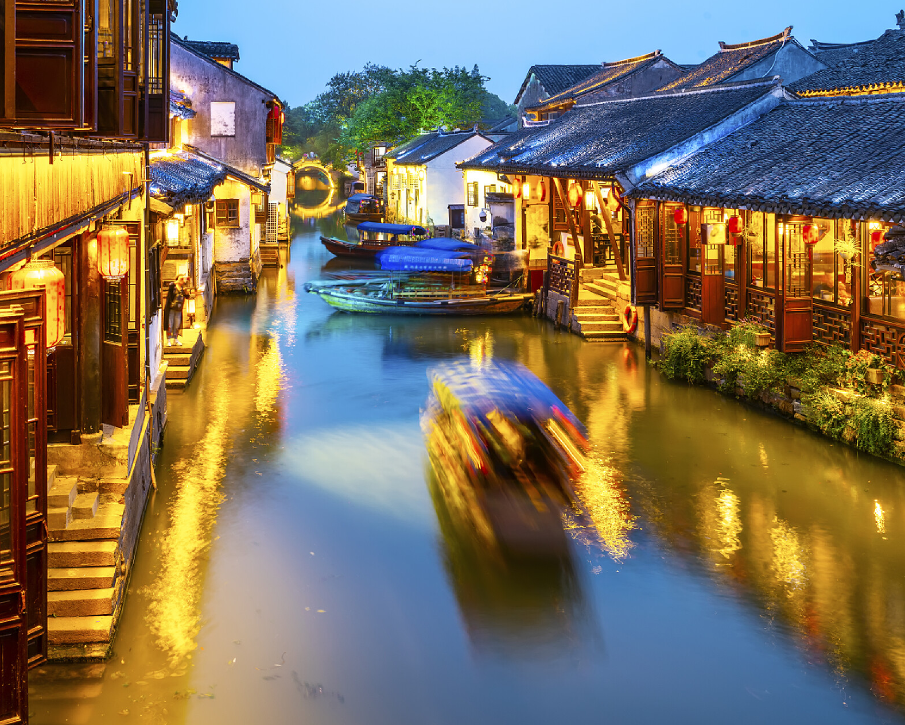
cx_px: 424
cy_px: 367
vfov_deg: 37.3
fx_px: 1072
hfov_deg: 45.8
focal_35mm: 40
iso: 100
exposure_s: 4
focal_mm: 35
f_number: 11
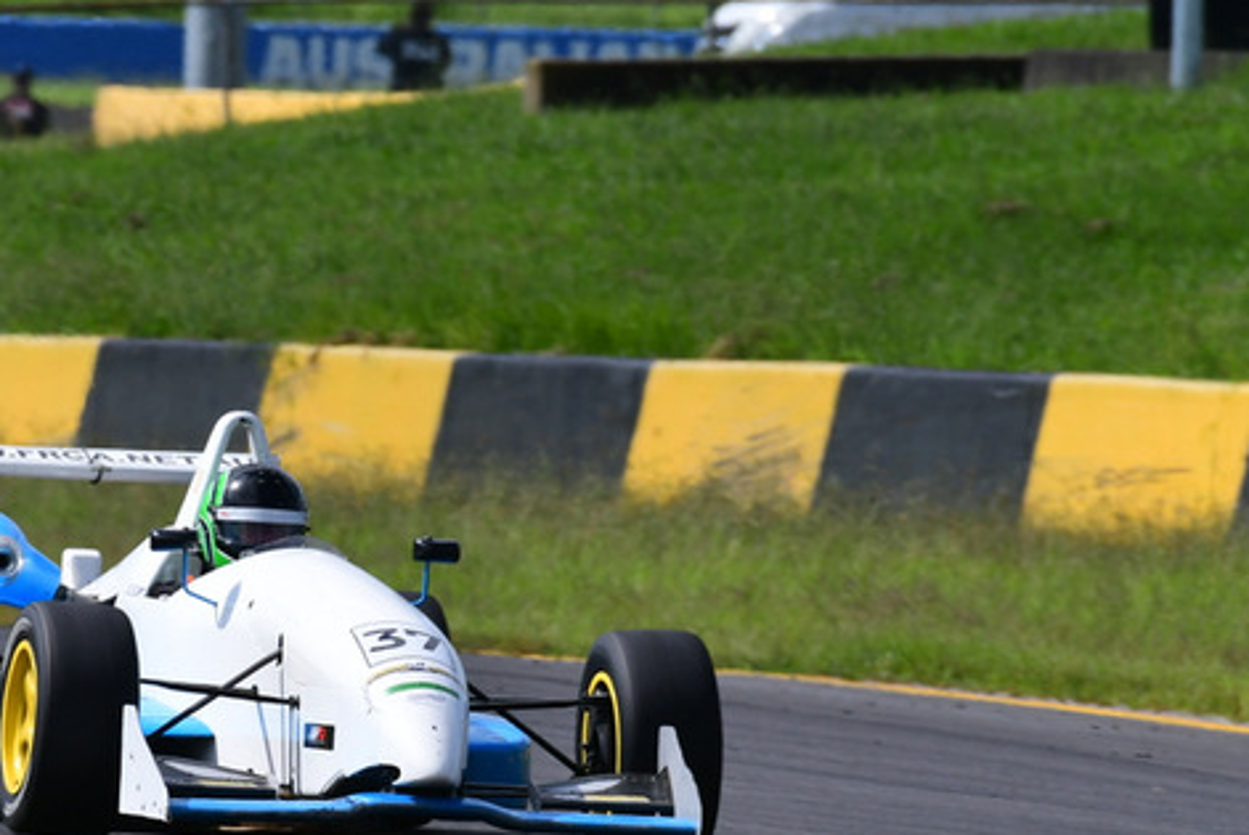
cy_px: 392
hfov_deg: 1.7
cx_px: 249
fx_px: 42435
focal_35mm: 1222
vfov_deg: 1.1
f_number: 11
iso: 400
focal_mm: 480
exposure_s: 1/640
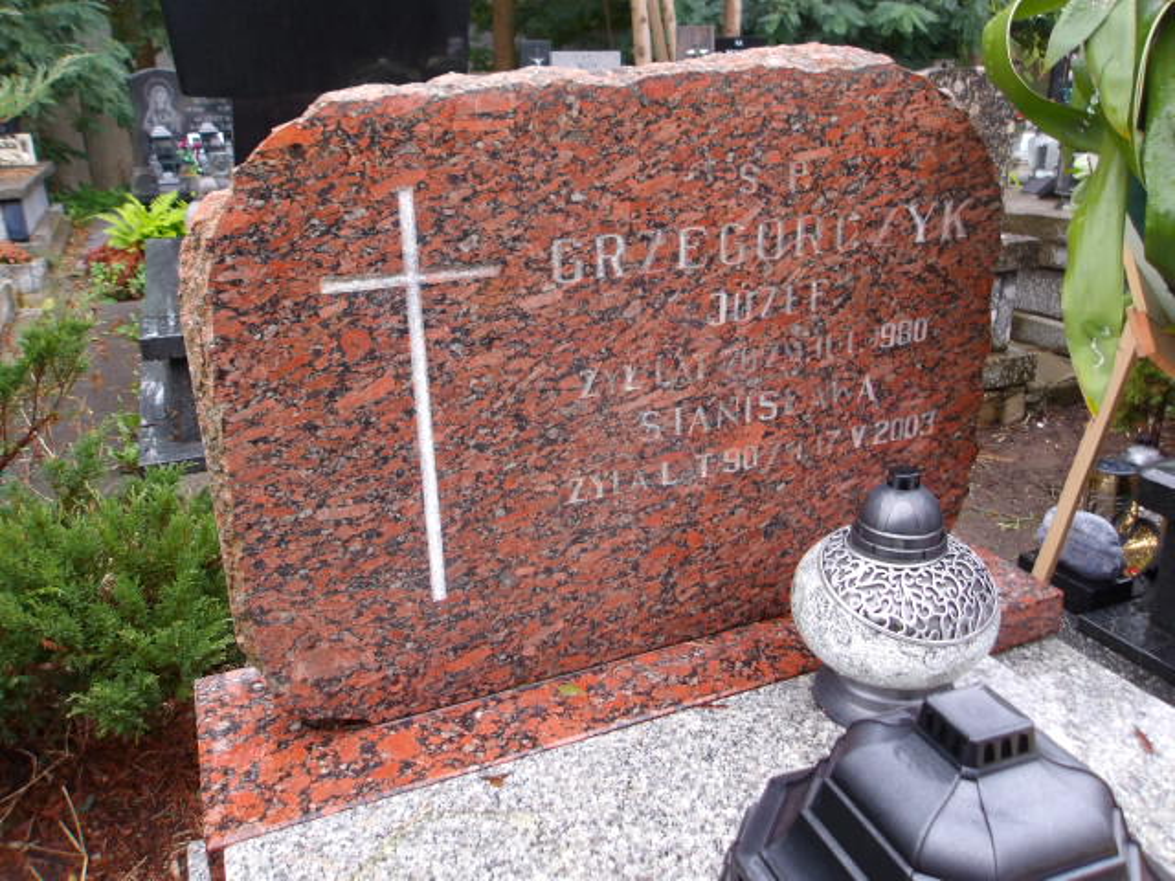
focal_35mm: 27
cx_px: 588
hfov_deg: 65.3
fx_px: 916
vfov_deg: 51.4
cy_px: 440
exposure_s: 1/43
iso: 100
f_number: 3
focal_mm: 4.9
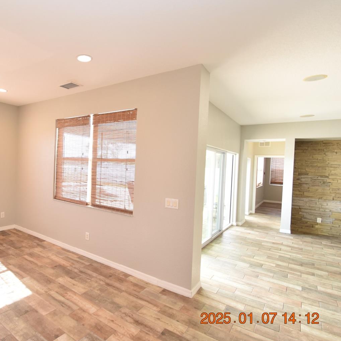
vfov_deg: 74.8
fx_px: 223
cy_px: 167
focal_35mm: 20
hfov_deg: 71.6
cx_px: 102
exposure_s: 1/100
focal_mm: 10
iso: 800
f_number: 5
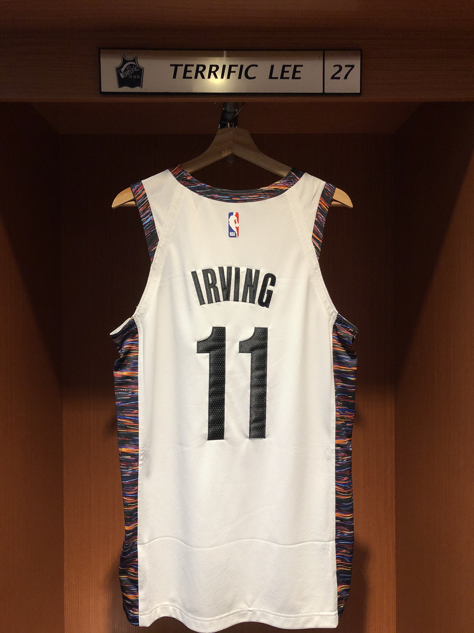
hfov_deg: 49.7
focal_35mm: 28
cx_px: 237
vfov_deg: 63.4
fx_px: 511
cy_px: 316
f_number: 1.8
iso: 25
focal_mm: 3.99
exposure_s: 1/30
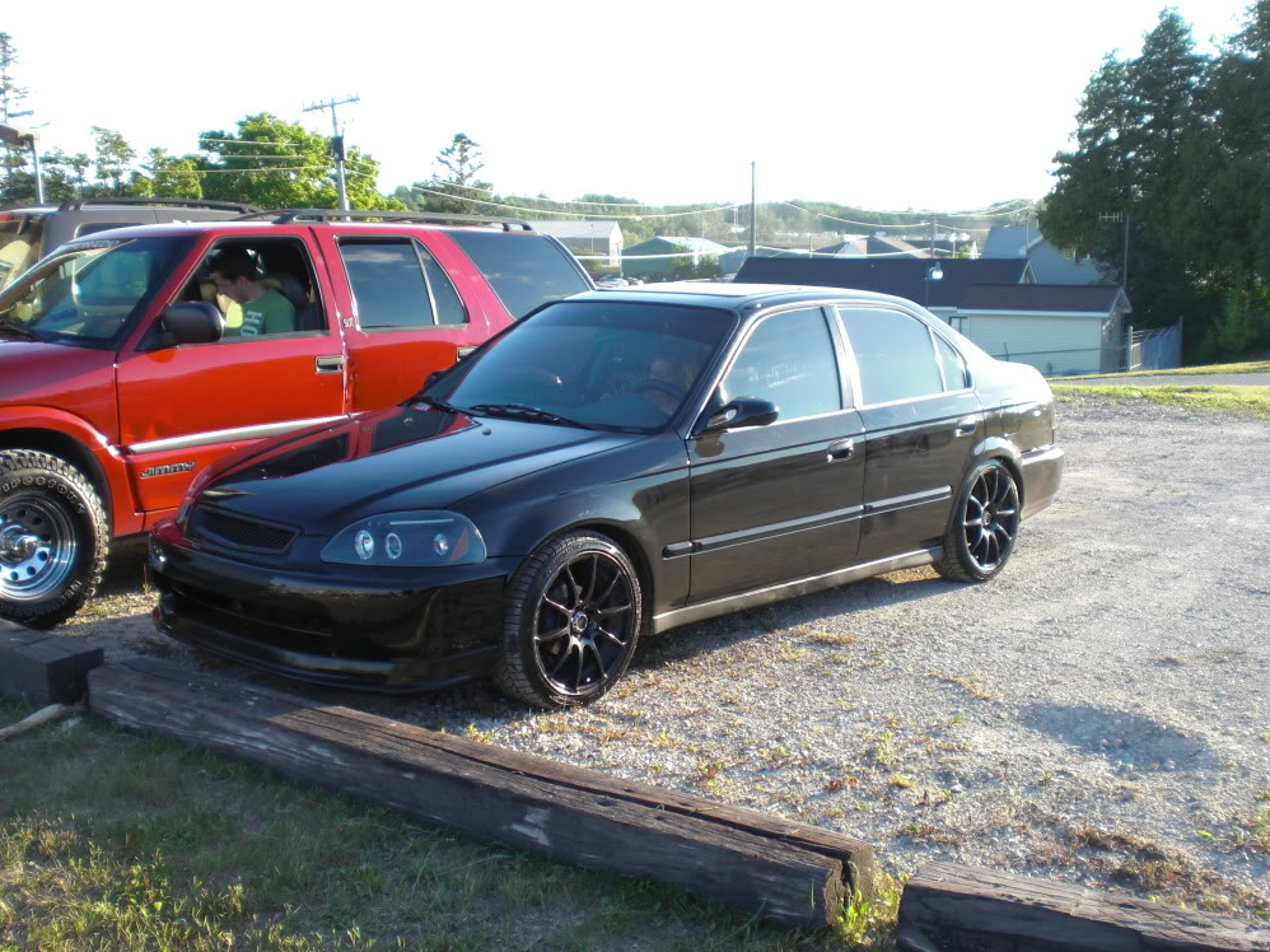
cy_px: 485
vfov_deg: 36.8
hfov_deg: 47.9
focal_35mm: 39
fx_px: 1430
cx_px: 635
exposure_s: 1/160
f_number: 3.1
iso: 64
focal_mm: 6.3
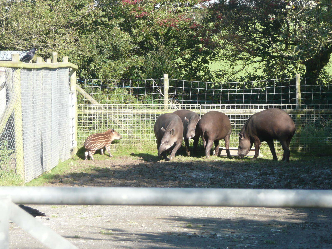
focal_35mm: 265
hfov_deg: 7.5
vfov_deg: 5.6
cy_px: 124
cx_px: 166
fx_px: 2542
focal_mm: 29.2
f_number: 4.8
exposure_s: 1/160
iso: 100
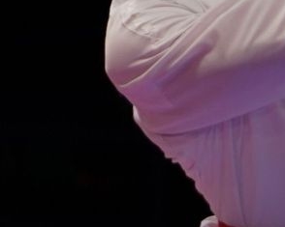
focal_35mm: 1069
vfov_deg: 1.4
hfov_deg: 1.8
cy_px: 68
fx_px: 9014
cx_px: 779
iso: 400
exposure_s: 1/1000
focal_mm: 124
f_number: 2.8
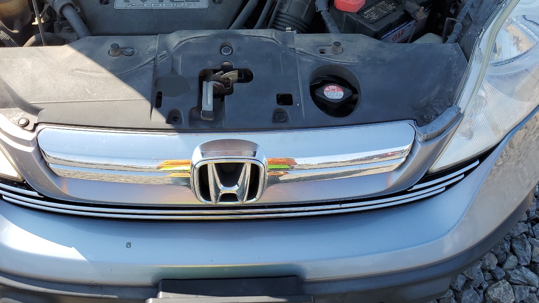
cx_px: 237
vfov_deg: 32.7
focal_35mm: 35
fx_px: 500
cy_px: 60
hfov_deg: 56.5
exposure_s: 1/1250
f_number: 1.5
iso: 50
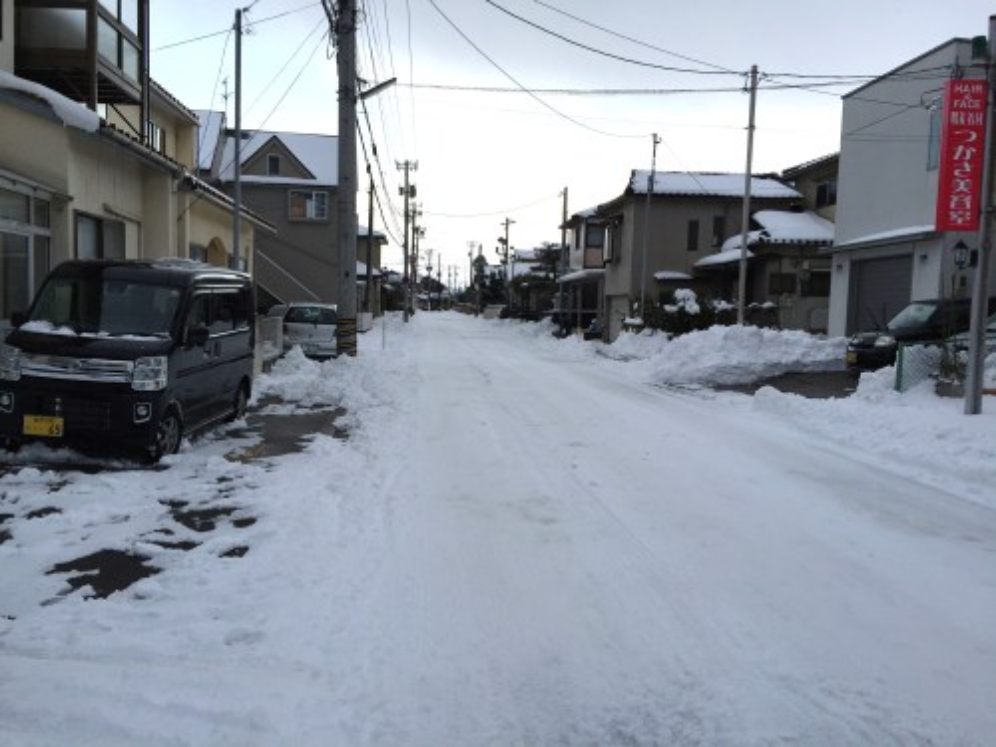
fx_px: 834
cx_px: 498
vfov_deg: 48.2
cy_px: 374
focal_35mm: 29
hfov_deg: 61.7
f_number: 2.2
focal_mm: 4.15
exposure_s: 1/1276
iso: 32
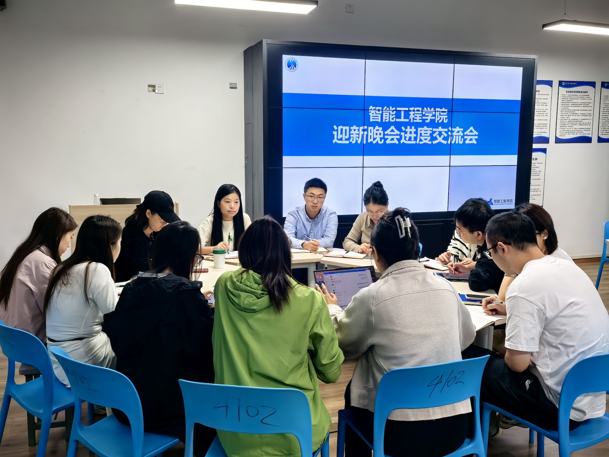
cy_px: 228
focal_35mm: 33
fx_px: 581
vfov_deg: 42.9
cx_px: 304
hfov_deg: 55.4
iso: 250
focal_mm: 5.75
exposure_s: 1/100
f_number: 4
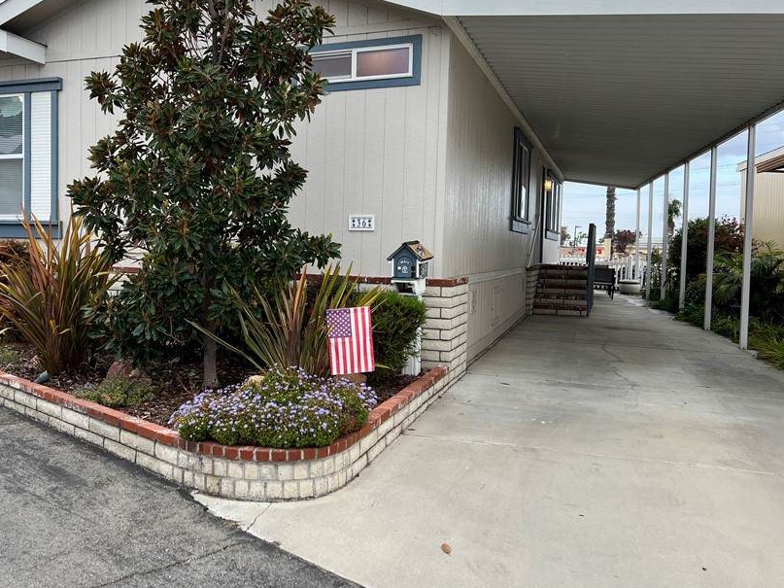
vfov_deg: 42.9
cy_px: 274
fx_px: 747
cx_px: 308
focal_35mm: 33
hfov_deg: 54.9
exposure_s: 1/581
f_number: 1.5
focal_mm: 5.7
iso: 50
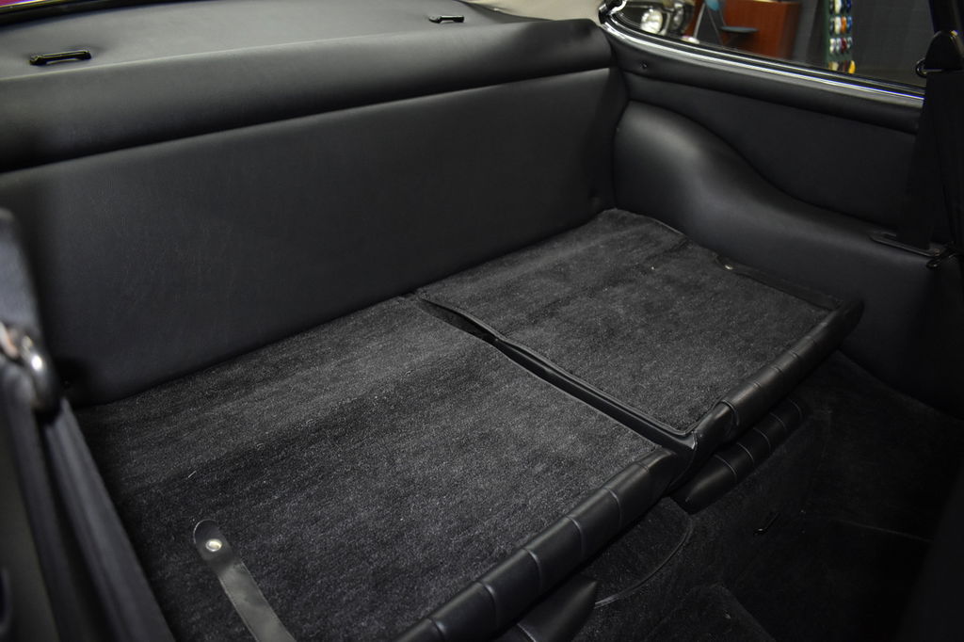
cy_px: 321
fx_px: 723
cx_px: 482
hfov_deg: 67.4
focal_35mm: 27
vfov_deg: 47.9
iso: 1600
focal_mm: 18
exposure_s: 1/100
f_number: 3.5
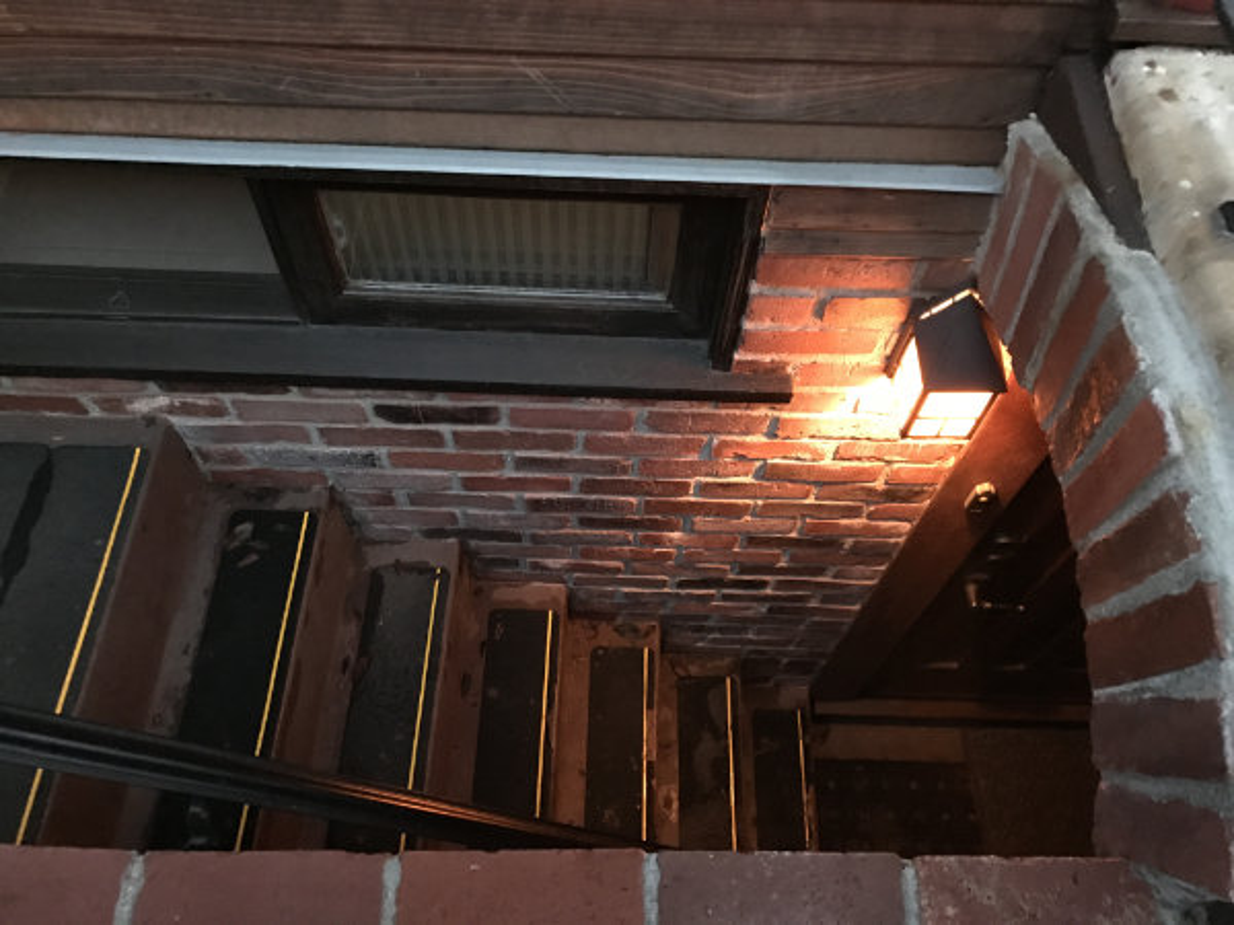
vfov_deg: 49.7
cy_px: 462
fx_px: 998
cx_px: 617
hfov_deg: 63.4
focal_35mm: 28
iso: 100
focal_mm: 4
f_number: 1.8
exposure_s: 1/4
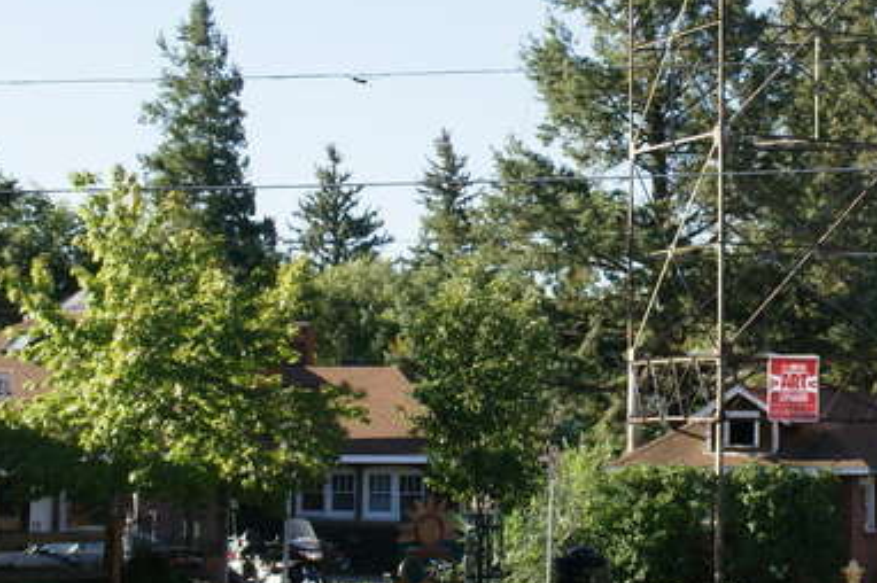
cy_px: 160
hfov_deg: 18.4
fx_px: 2679
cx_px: 721
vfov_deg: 12.4
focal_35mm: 110
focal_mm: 35
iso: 100
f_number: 10
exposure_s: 1/100
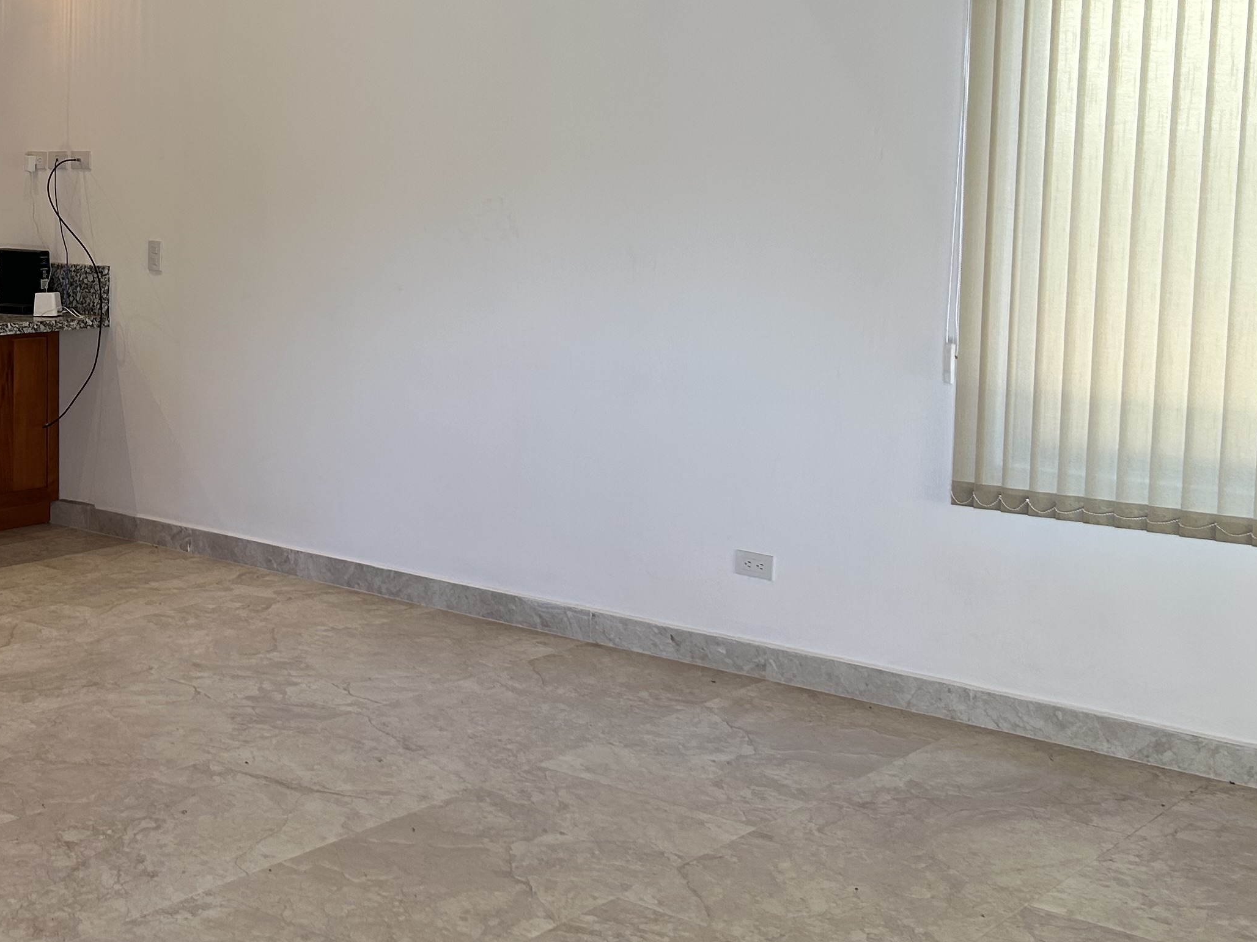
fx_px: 1852
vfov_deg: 28.3
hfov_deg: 35.4
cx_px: 140
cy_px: 297
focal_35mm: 51
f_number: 1.5
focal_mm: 5.7
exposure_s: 1/120
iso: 80
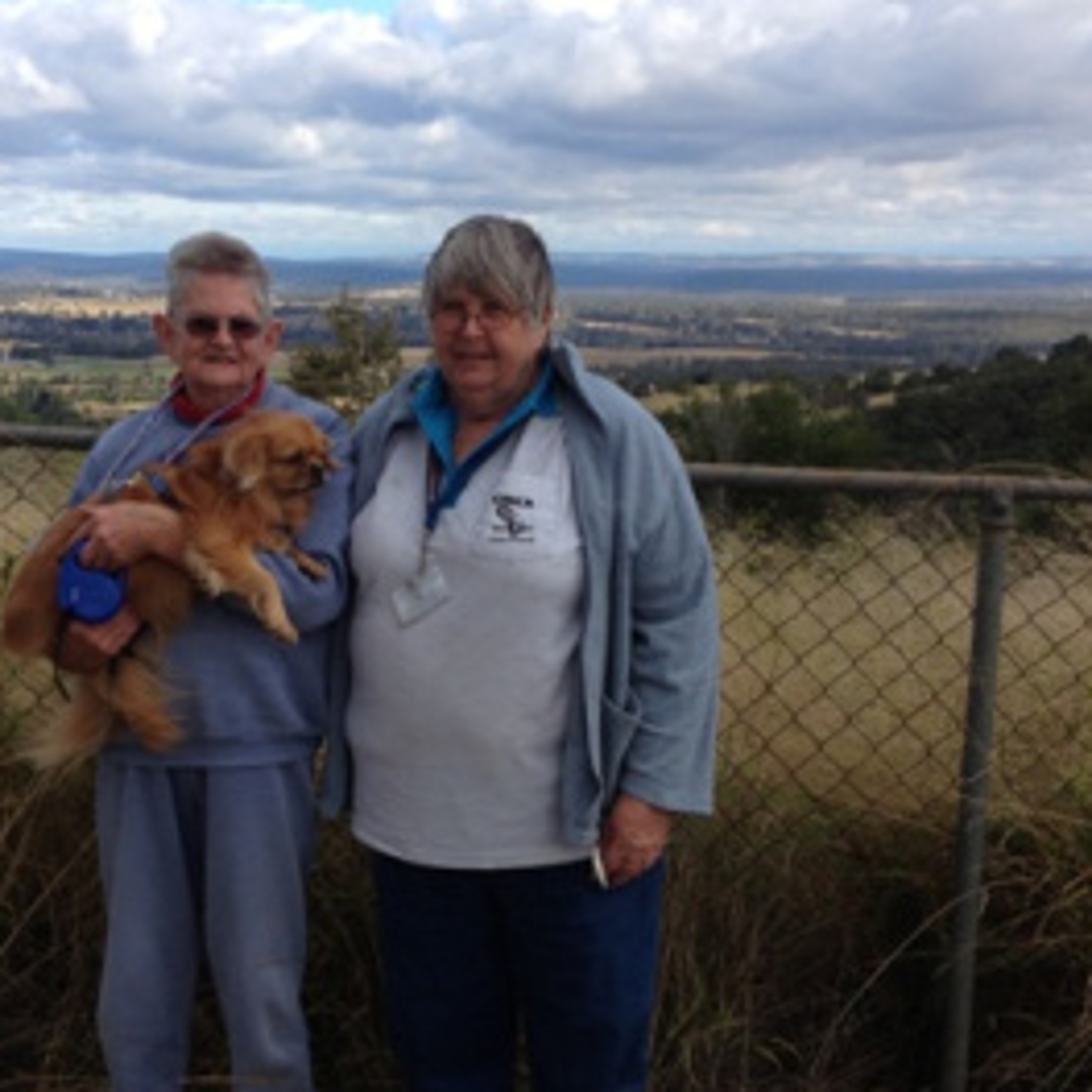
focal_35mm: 57
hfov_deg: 30.0
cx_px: 449
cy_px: 627
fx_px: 2034
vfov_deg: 30.0
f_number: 2.4
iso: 50
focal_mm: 4.28
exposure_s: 1/905
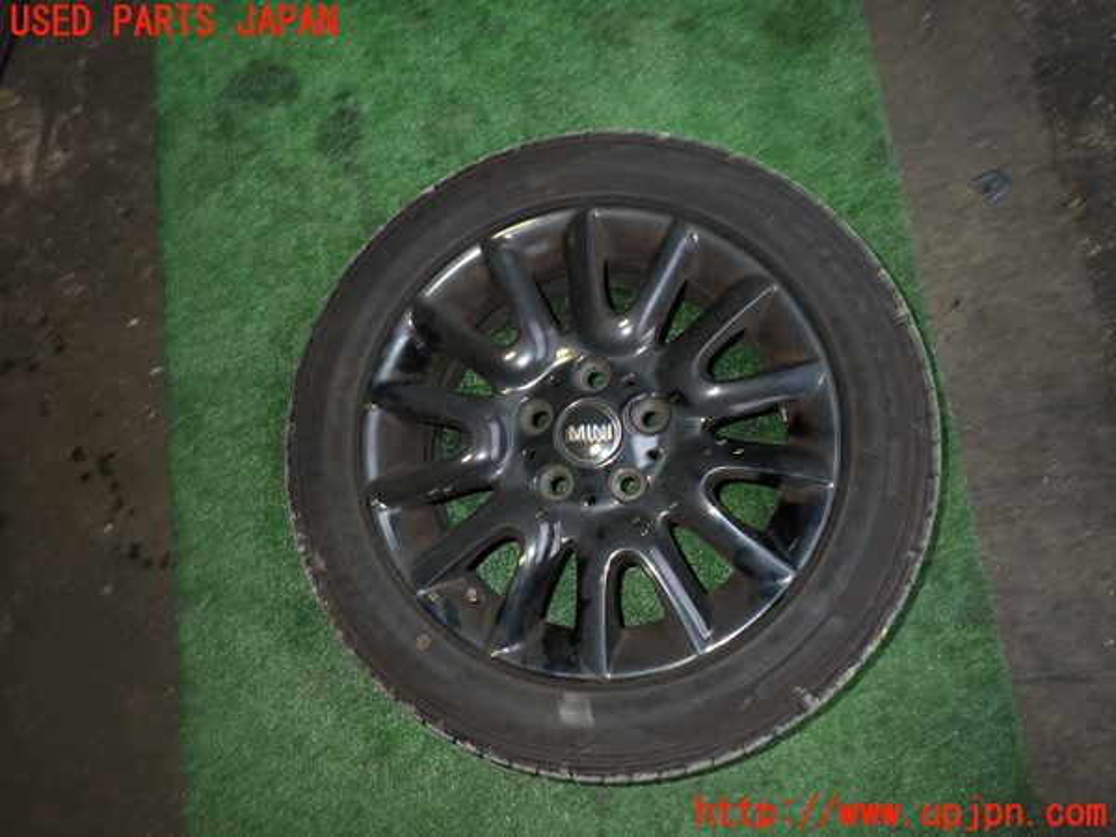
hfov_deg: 69.4
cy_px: 418
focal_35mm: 25
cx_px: 558
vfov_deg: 54.9
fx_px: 806
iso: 320
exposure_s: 1/30
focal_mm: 4.5
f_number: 5.6
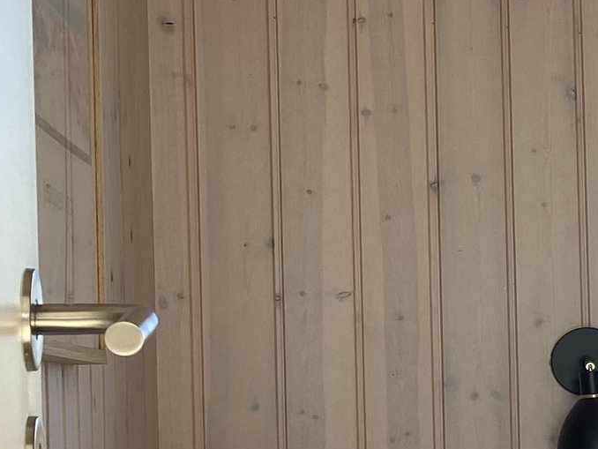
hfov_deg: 13.9
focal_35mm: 115
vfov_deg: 12.8
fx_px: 1987
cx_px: 1274
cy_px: 396
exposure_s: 1/122
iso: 32
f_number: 1.8
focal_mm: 4.25
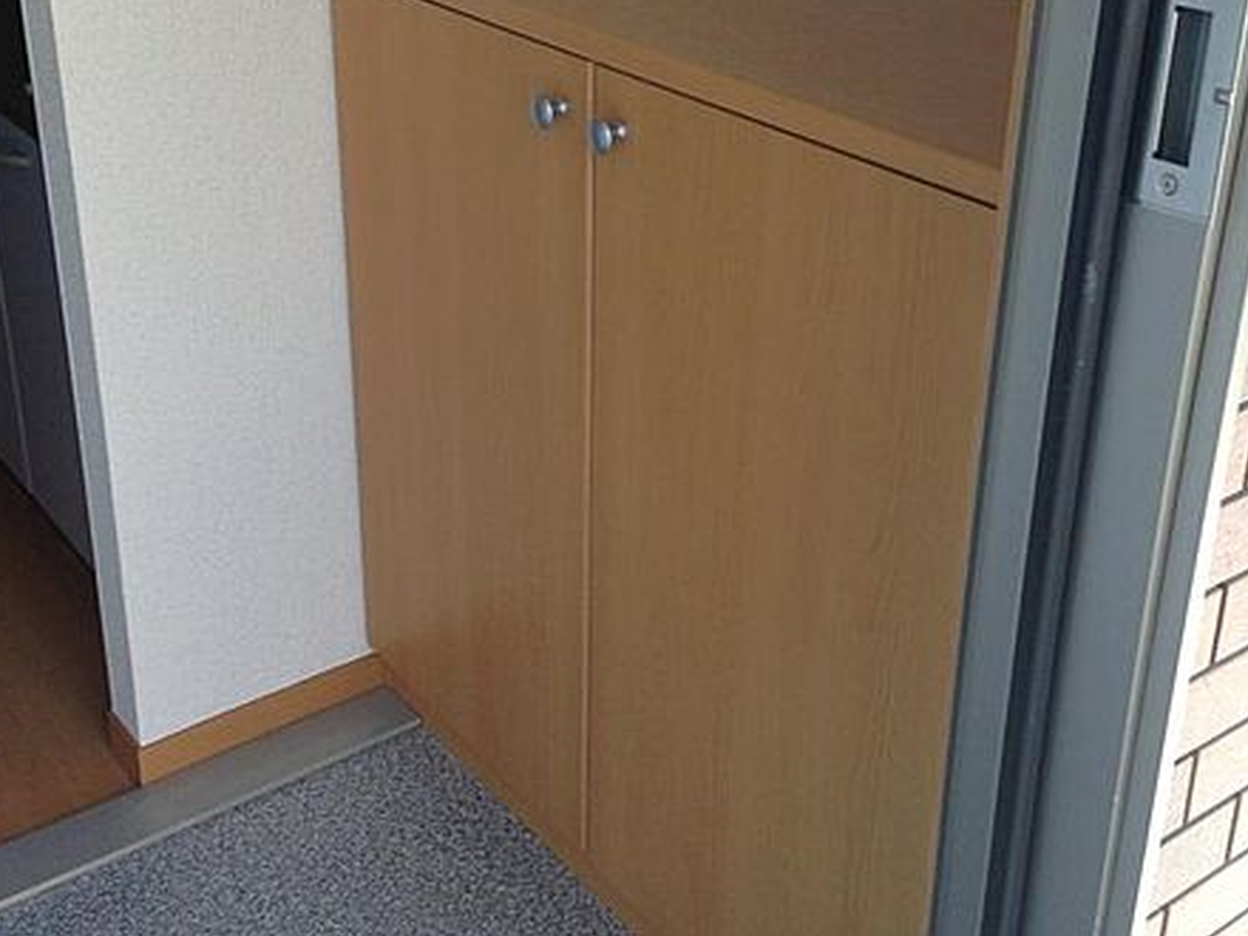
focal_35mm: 48
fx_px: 1731
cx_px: 598
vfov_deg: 30.0
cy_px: 303
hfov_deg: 39.6
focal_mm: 4.13
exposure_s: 1/120
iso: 80
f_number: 2.4
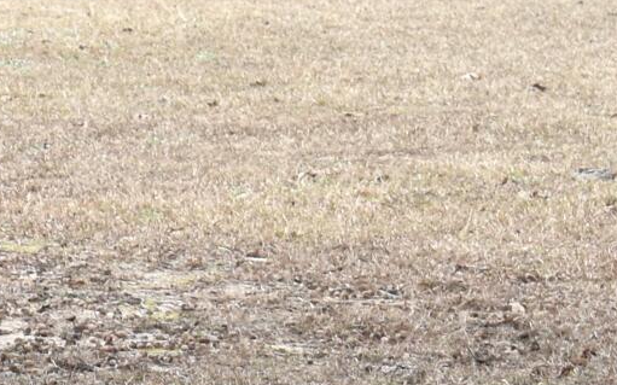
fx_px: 7245
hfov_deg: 4.7
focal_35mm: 431
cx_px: -930
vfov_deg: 3.0
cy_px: -523
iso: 280
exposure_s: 1/250
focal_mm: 48
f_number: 8
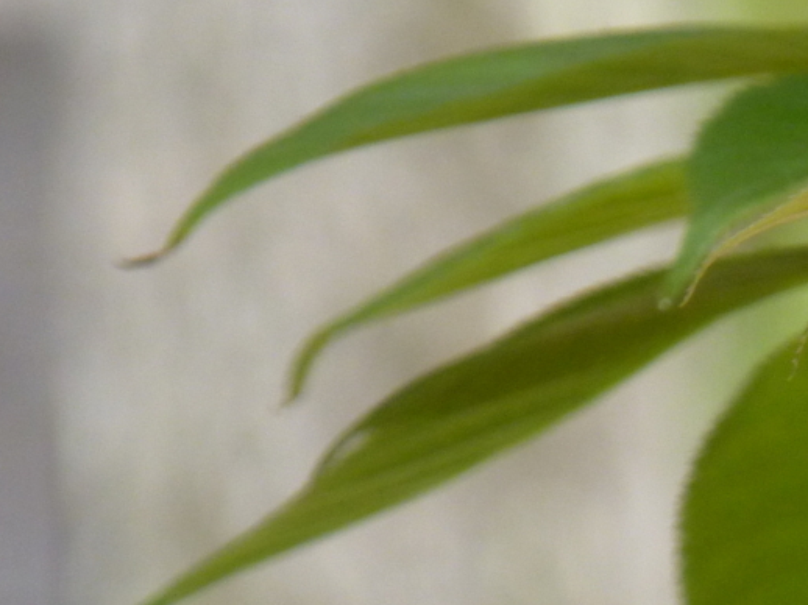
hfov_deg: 1.4
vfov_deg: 1.1
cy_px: 524
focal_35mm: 1409
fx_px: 32873
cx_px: 1237
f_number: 6.3
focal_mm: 81.7
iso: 250
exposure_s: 1/125
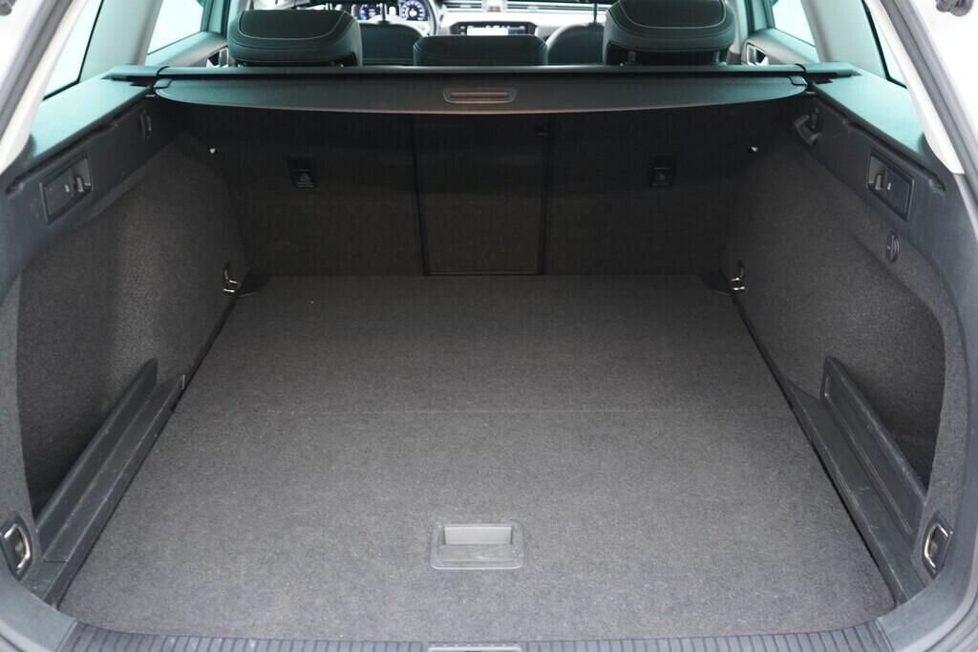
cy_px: 326
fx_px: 978
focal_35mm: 36
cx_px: 489
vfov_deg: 36.9
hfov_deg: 53.1
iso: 800
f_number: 2.8
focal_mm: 24
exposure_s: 1/40
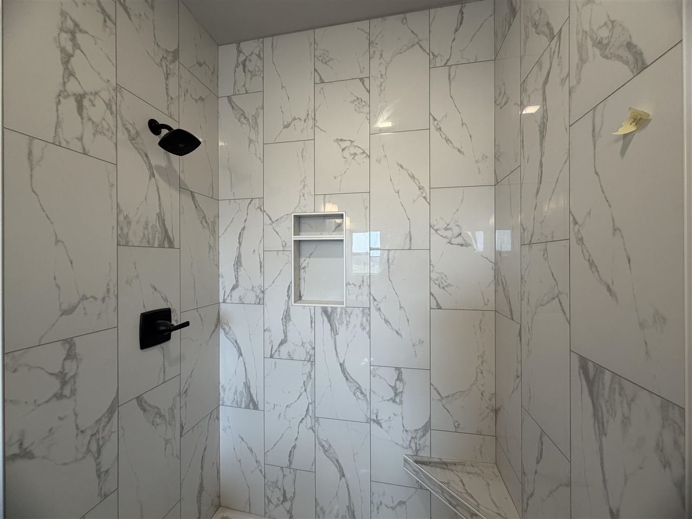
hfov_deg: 102.1
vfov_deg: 85.6
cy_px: 260
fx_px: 280
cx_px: 346
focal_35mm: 14
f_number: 2.2
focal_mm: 2.22
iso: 160
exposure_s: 1/120
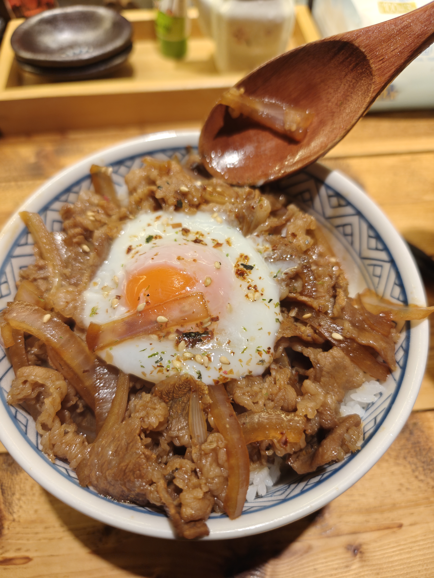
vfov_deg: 73.9
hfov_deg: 58.9
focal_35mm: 23
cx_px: 217
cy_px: 289
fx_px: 384
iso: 80
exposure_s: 1/100
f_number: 1.6
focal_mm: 6.06
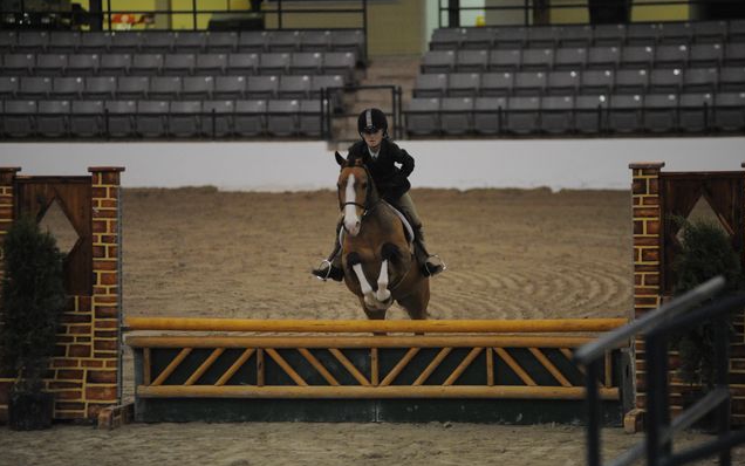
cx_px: 374
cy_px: 240
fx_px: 4164
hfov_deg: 10.2
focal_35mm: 205
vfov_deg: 6.4
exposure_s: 1/500
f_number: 2.8
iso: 6400
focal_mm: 200
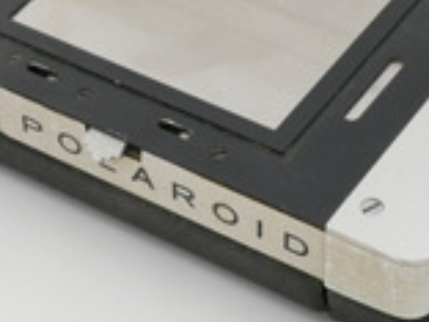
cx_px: 165
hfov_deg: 12.3
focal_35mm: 160
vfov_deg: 9.2
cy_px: 30
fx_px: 1983
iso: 800
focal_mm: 30
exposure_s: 1/160
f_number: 9
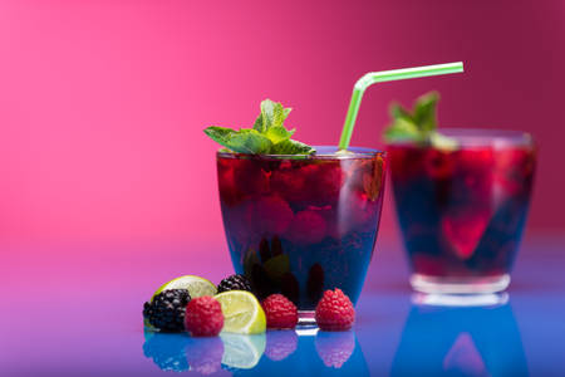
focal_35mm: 160
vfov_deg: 8.6
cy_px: 188
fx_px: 2511
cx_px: 282
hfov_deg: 12.8
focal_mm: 160
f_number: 3.5
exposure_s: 1/250
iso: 31
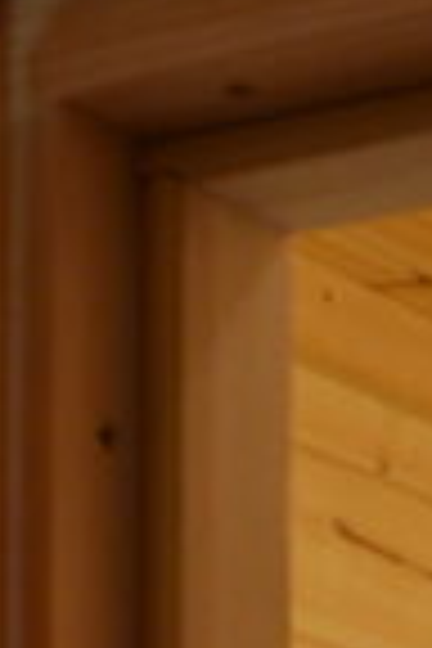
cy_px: 1670
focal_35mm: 192
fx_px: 3456
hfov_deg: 6.5
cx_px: 1271
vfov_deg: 9.3
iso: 500
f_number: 3.5
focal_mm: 18
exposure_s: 1/15
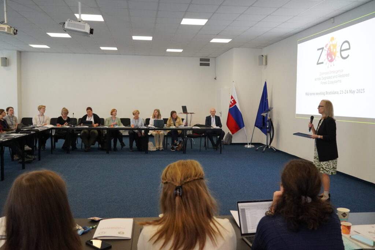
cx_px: 188
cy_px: 125
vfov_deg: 40.0
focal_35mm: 33
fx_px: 344
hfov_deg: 57.2
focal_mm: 22
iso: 2000
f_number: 4
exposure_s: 1/160
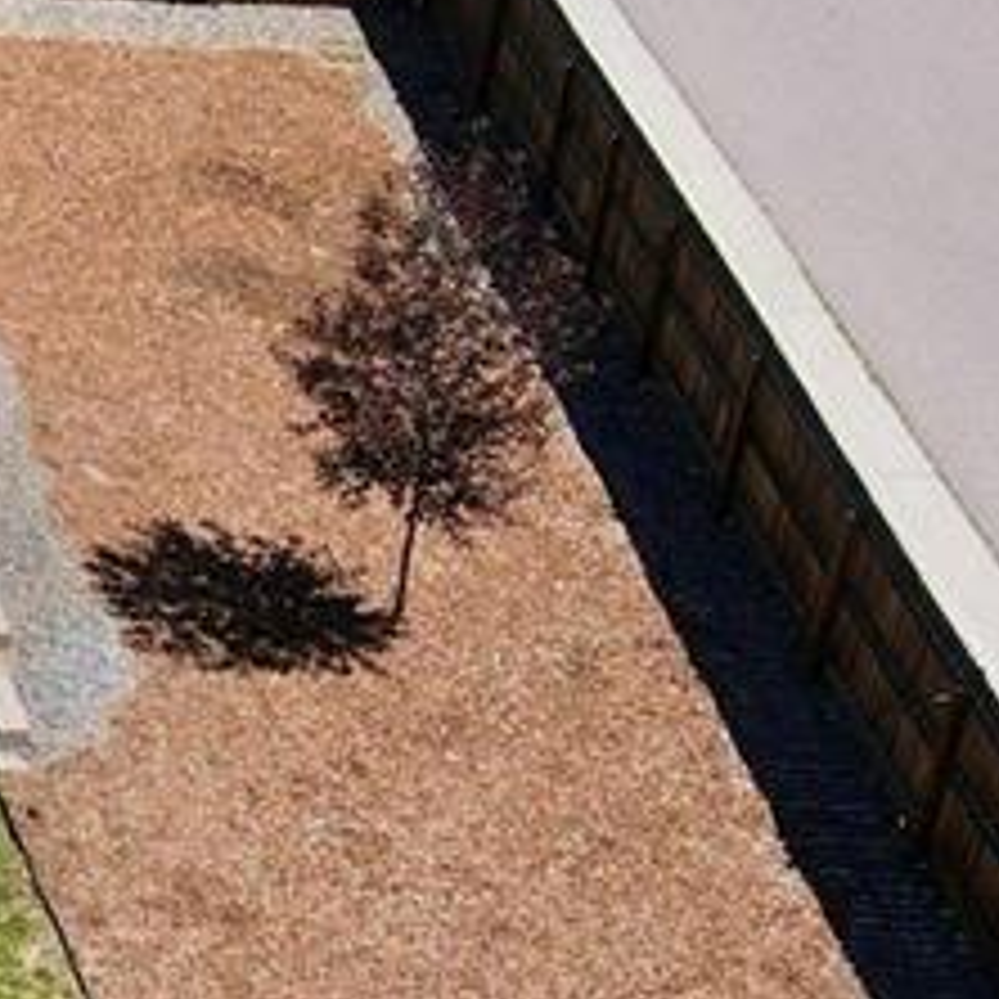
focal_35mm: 98
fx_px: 3200
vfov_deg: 17.7
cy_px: 576
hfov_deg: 15.6
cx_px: -693
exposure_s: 1/15
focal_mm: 4.5
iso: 140
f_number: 2.8
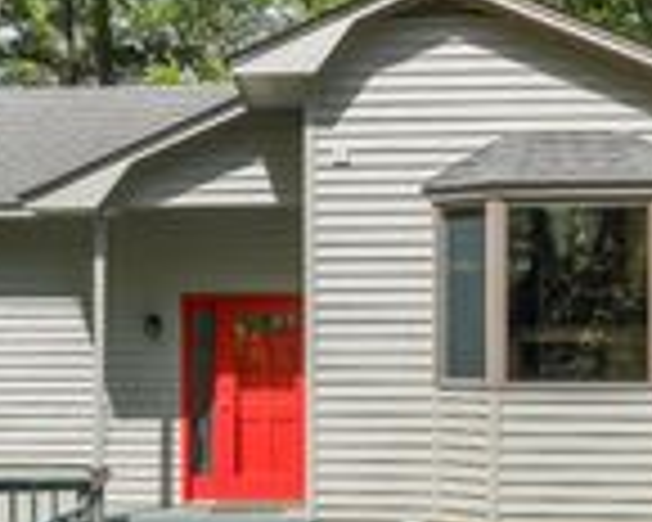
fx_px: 1563
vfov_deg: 18.9
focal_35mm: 81
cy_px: 182
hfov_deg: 23.5
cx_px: 225
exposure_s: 1/2000
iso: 100
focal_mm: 12.29
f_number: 2.8
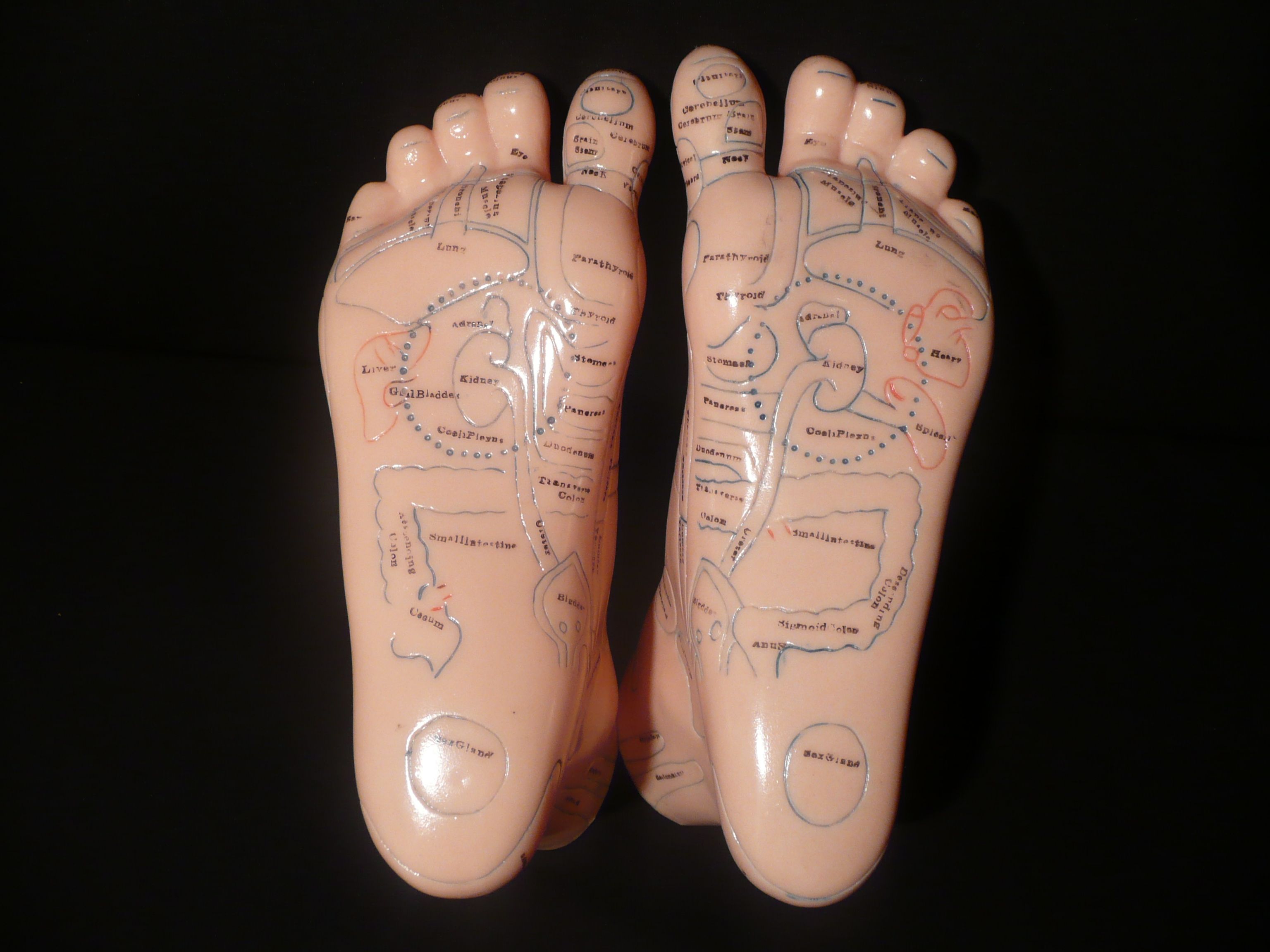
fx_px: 1027
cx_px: 635
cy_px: 476
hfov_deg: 63.4
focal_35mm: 28
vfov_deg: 49.7
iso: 200
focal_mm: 4.6
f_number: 3.3
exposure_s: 1/30
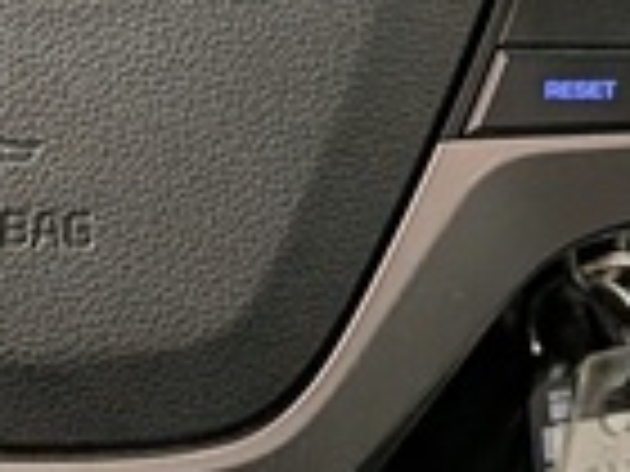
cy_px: -99
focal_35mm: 176
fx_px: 3203
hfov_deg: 11.1
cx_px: 4
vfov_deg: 8.3
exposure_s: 1/100
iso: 124
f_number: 1.7
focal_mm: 4.53
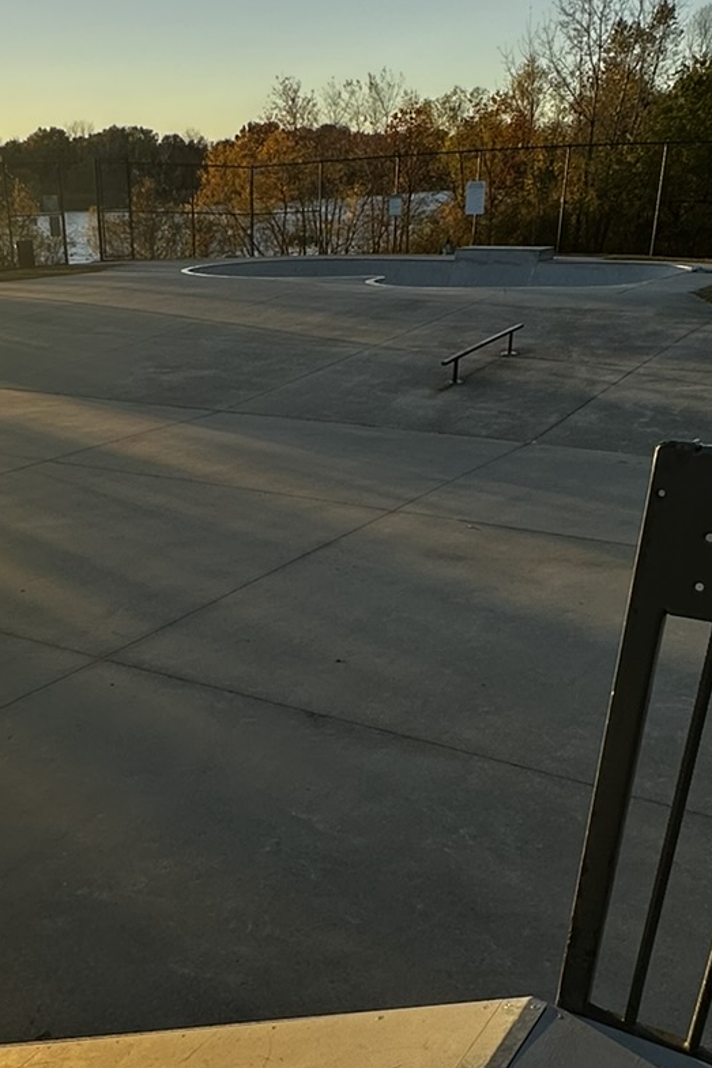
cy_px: 793
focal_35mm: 38
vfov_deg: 48.8
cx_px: 193
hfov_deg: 34.4
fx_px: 1128
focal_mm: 2.22
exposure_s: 1/734
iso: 40
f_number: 2.2
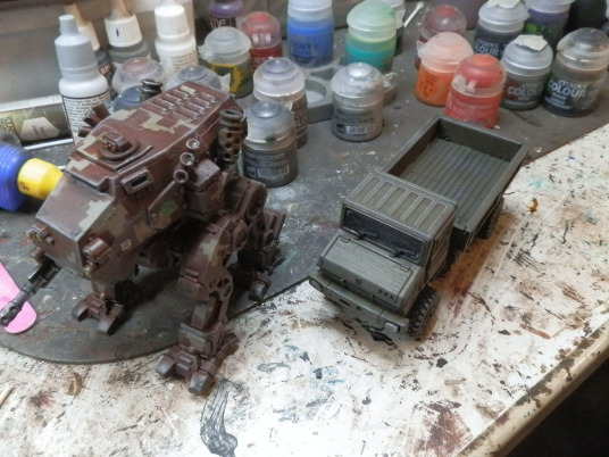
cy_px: 228
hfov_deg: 63.4
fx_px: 493
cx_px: 304
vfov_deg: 49.7
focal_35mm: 28
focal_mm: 5
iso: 400
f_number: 3.1
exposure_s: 1/100
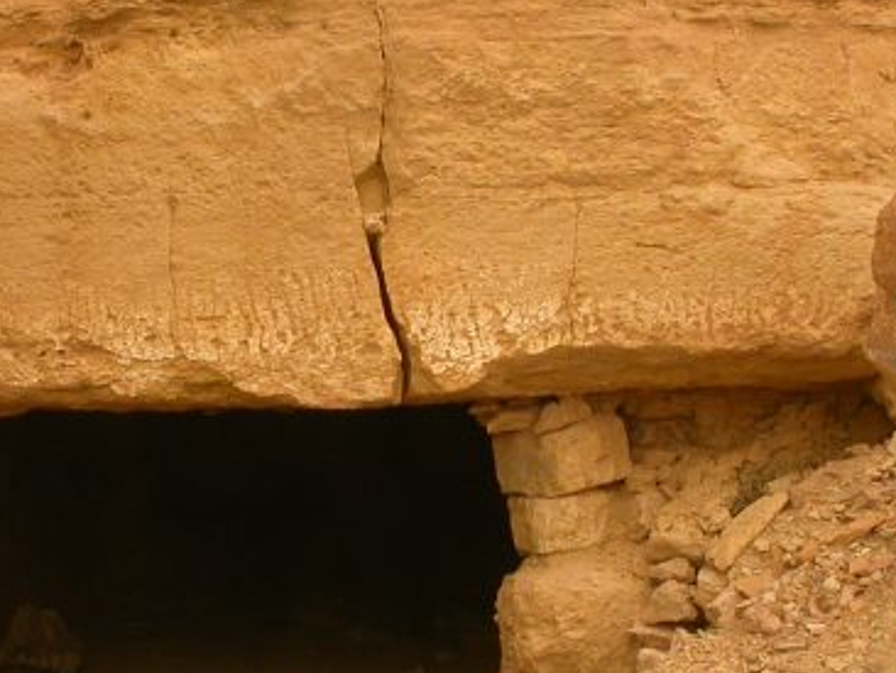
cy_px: 450
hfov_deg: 23.4
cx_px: 304
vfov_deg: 17.8
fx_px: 2150
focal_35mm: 83
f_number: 4.7
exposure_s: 1/146
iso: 100
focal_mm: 7.85
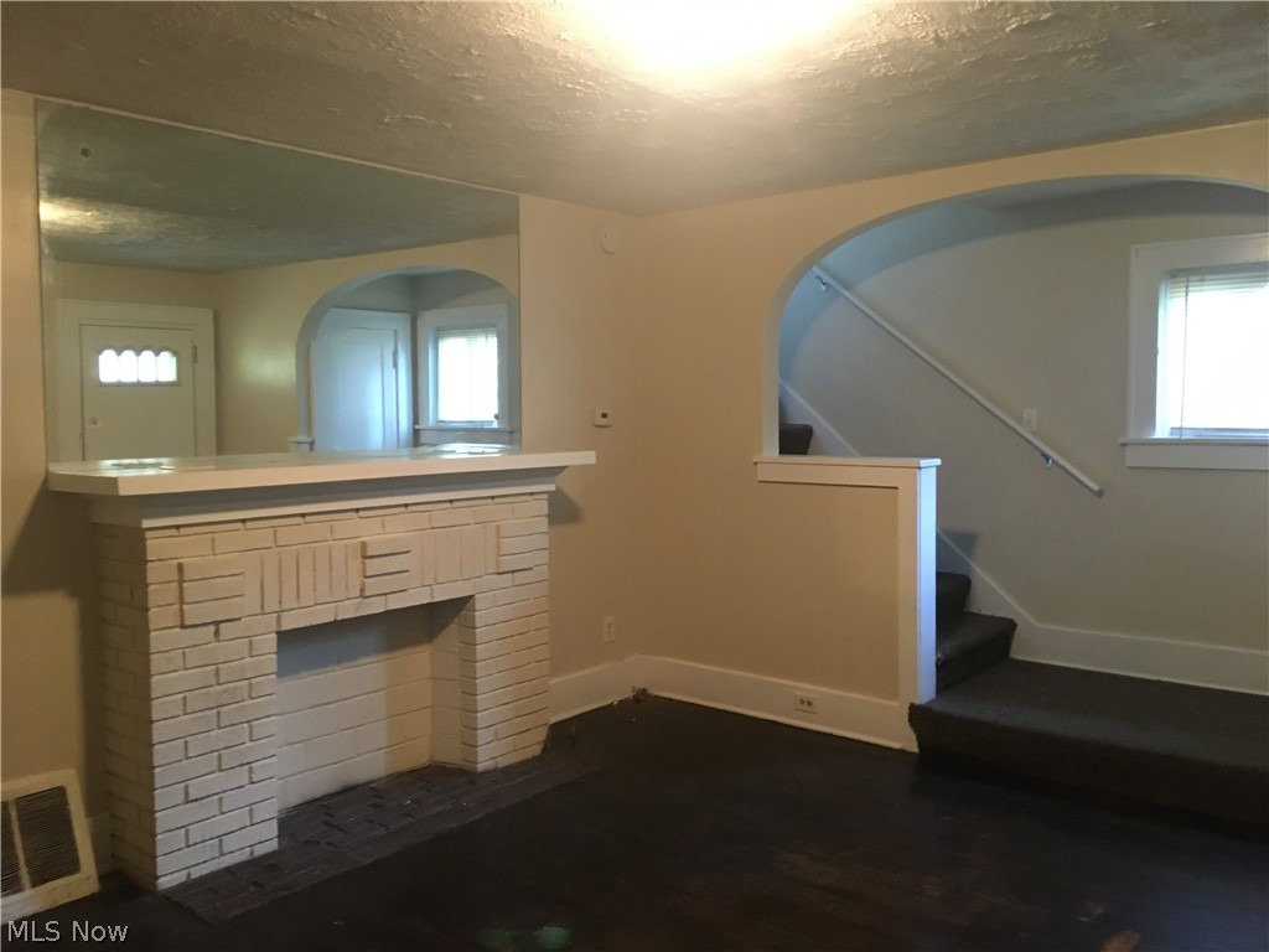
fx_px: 1063
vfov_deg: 48.2
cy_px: 476
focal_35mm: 29
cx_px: 634
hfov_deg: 61.7
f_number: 2.2
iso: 200
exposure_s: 1/15
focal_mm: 4.15
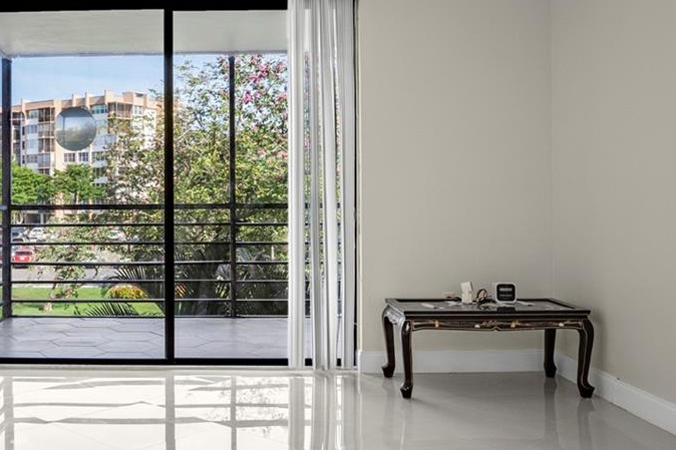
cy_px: 206
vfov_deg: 35.0
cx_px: 175
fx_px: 713
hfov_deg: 48.9
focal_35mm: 38
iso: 640
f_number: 9
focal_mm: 16
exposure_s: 1/250
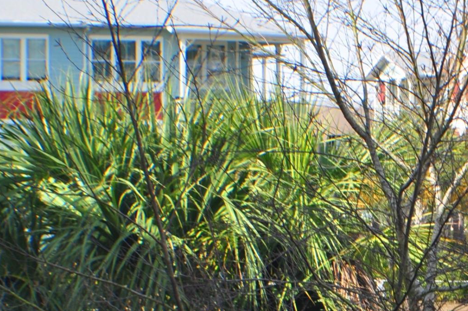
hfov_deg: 9.7
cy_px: 274
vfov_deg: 6.5
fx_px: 2739
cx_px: 486
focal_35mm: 211
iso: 200
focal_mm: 48
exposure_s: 1/200
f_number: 9
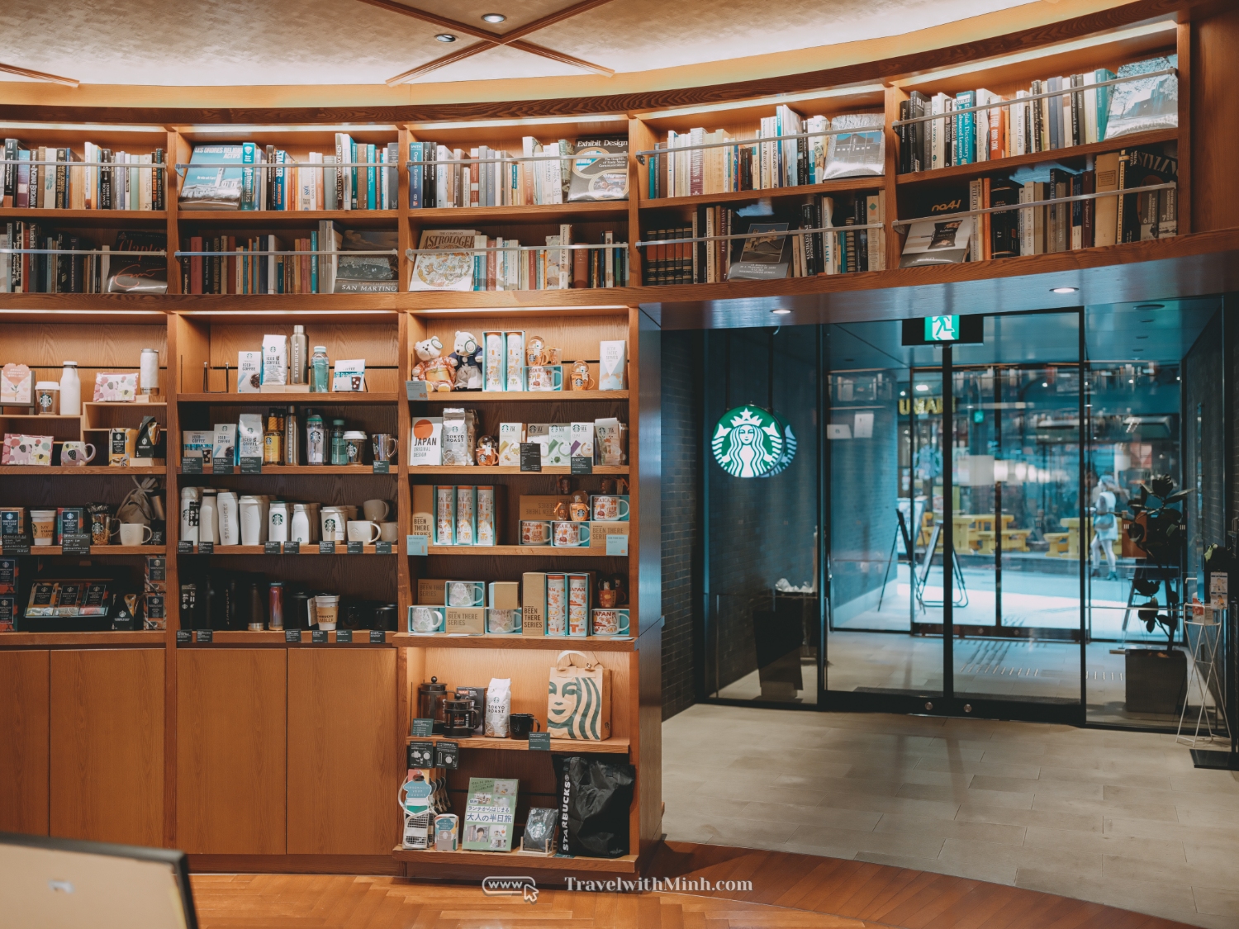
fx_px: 1289
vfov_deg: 39.7
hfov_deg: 51.4
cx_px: 620
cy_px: 464
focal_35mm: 36
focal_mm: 45
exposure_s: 1/80
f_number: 2.8
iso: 800
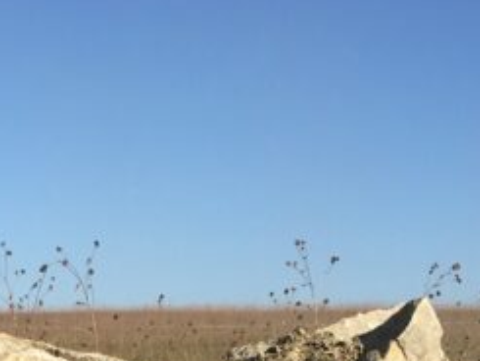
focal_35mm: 121
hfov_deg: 15.5
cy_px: 700
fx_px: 1679
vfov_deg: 11.2
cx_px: -143
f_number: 2.2
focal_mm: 4.15
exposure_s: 1/1789
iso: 25
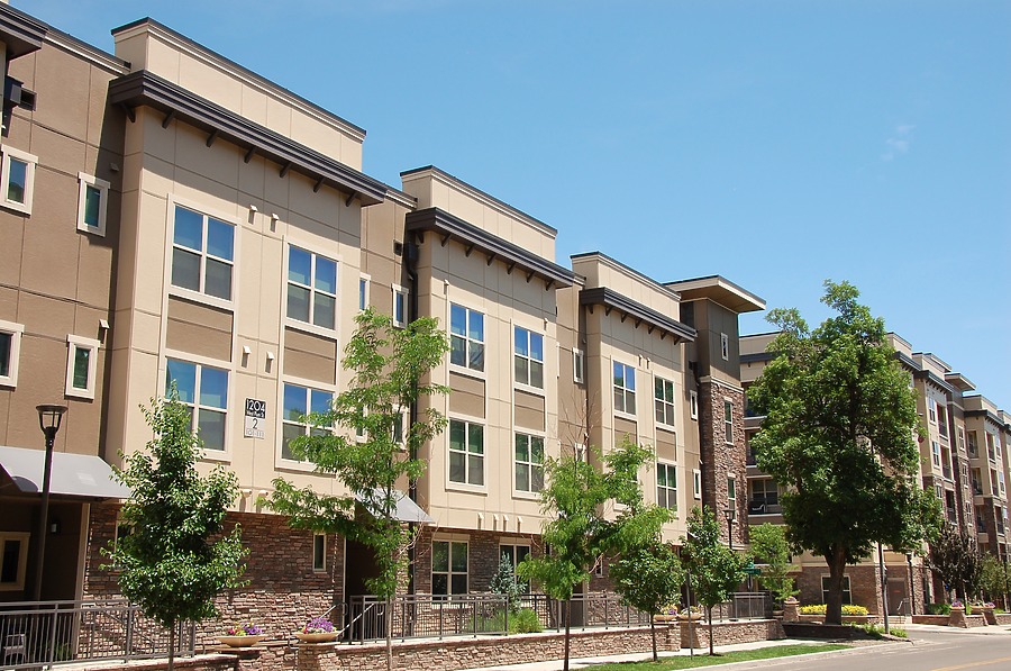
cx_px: 506
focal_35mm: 40
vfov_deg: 32.9
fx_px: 1136
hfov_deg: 48.0
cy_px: 336
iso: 200
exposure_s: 1/250
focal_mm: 27
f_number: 10
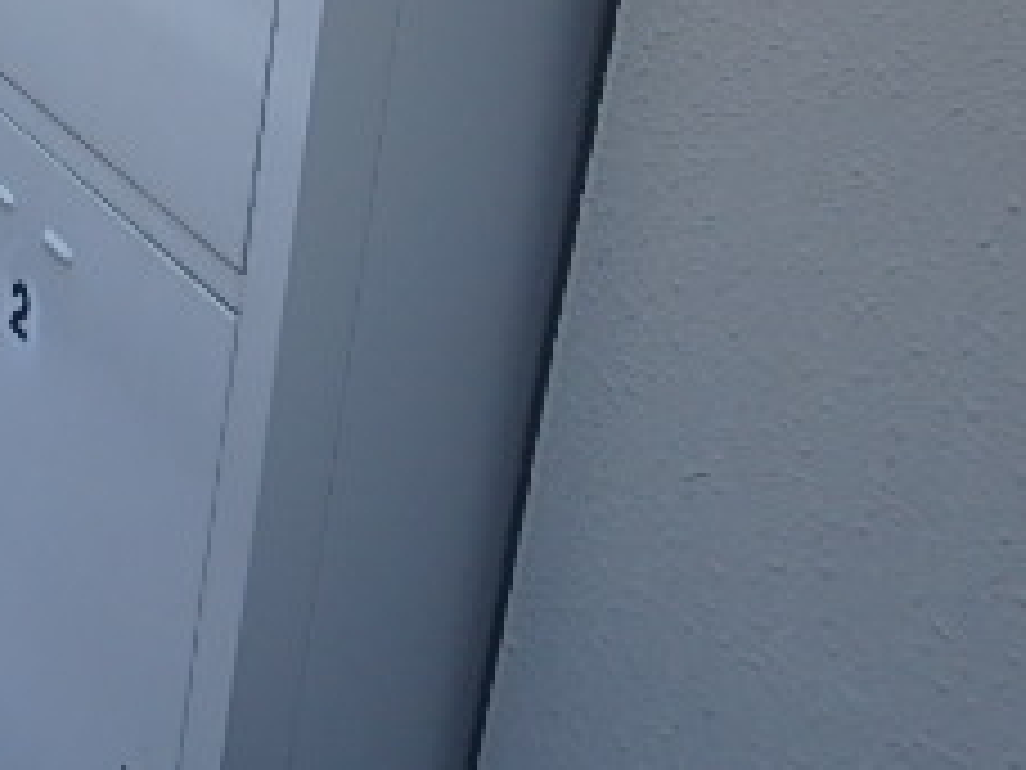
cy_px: -81
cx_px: -40
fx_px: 1749
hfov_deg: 30.1
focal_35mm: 59
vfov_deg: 23.3
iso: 125
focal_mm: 3.7
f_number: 3.5
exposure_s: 1/60
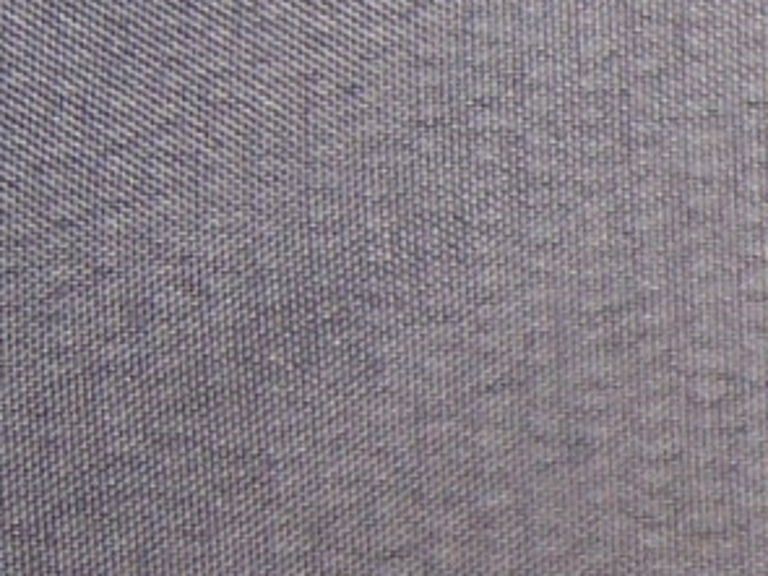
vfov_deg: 7.4
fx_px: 4435
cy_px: 529
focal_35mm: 200
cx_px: 1950
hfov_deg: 8.8
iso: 80
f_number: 2.8
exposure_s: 1/60
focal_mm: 6.3
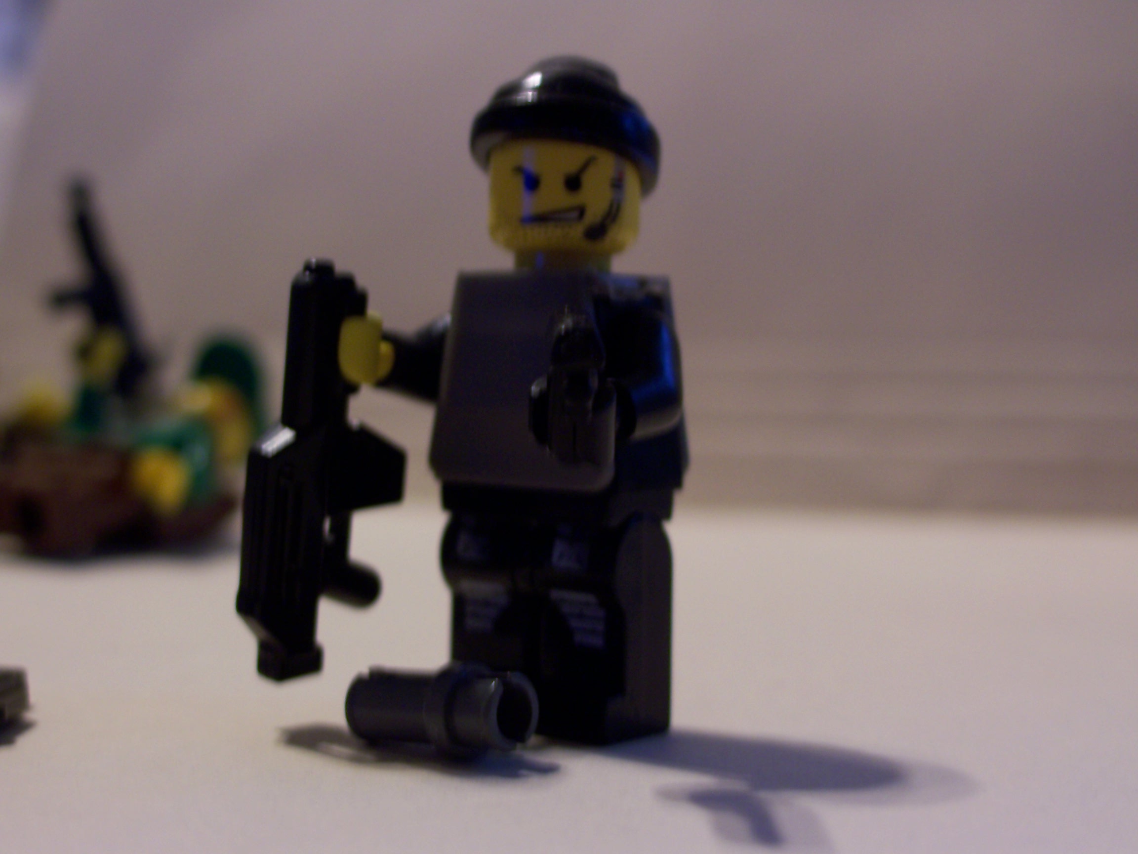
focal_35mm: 60
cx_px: 569
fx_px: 1972
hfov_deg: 32.2
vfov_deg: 24.4
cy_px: 427
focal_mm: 10.3
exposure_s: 1/8
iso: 80
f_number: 2.8
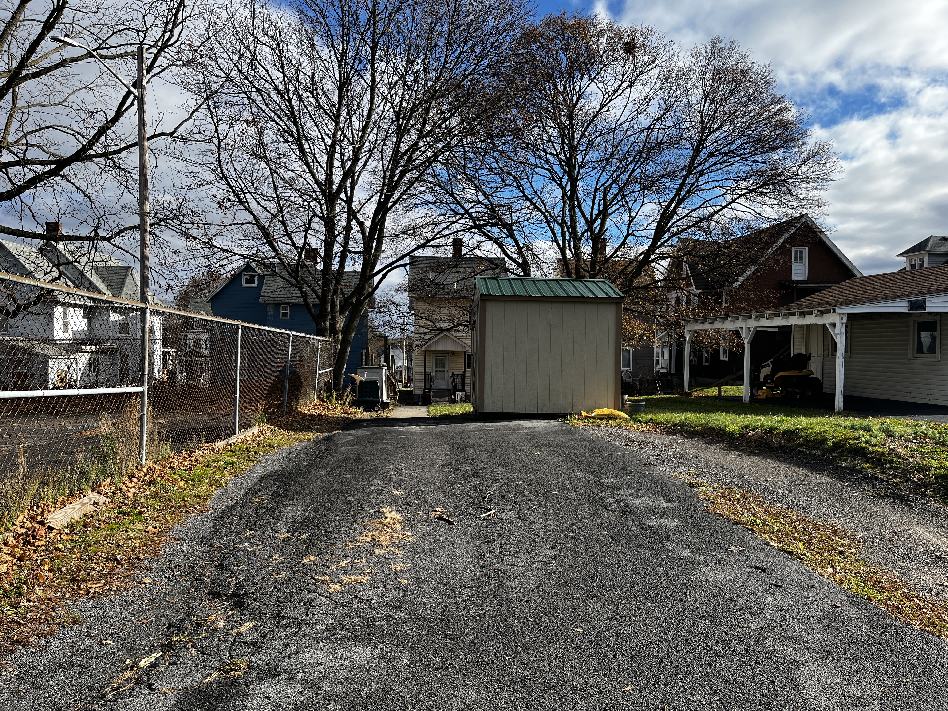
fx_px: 712
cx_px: 474
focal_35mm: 26
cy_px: 356
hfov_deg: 67.3
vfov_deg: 53.1
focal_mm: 5.1
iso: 50
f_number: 1.6
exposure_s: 1/2410
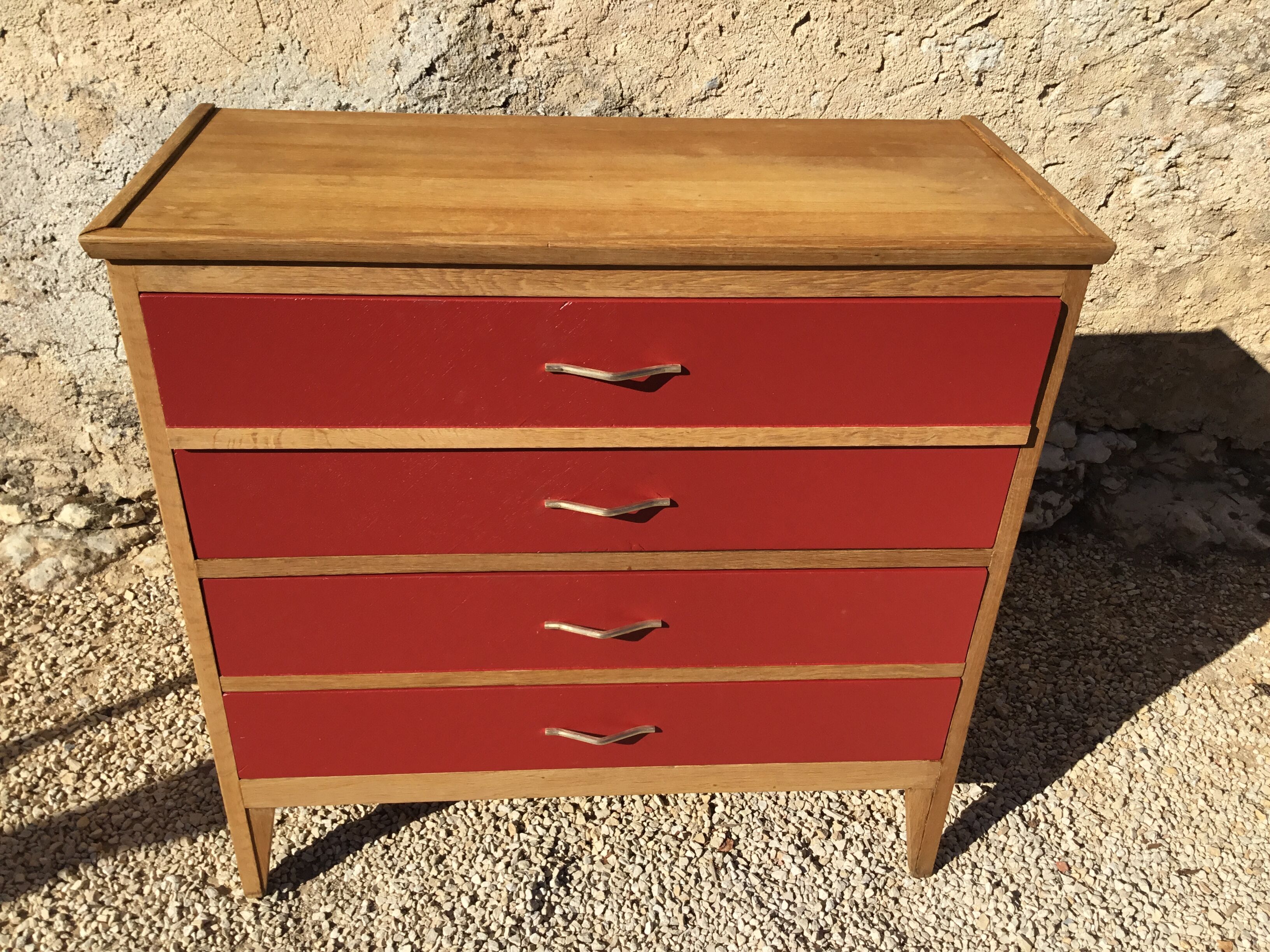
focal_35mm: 31
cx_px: 635
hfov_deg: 58.4
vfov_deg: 45.4
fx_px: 1137
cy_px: 476
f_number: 2.4
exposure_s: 1/1631
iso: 25
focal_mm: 3.3
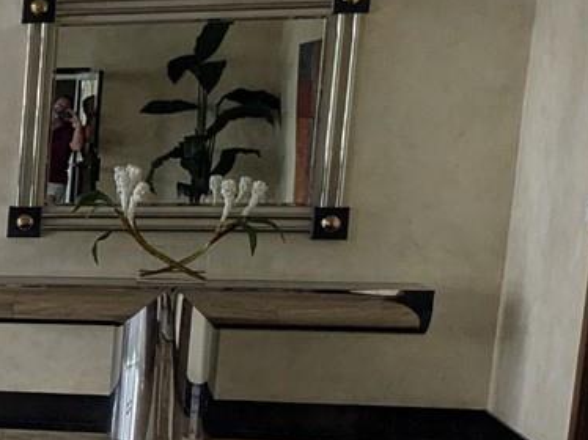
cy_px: 457
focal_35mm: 107
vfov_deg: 13.6
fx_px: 1816
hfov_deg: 14.7
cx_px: -636
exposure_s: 1/264
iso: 46
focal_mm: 5.43
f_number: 1.89
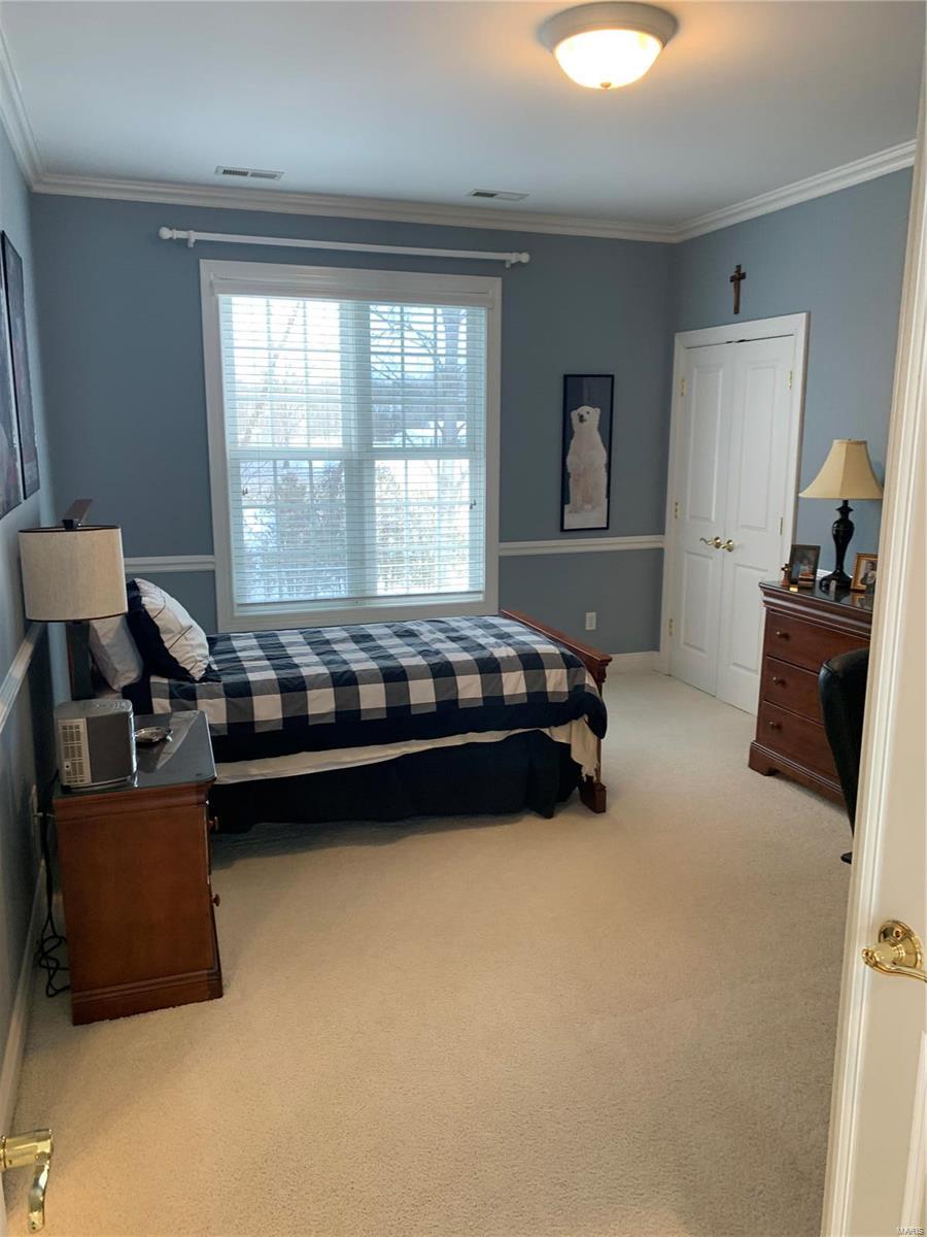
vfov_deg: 67.3
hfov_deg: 53.1
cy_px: 618
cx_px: 464
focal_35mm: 26
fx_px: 928
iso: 50
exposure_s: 1/60
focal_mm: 4.25
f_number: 1.8
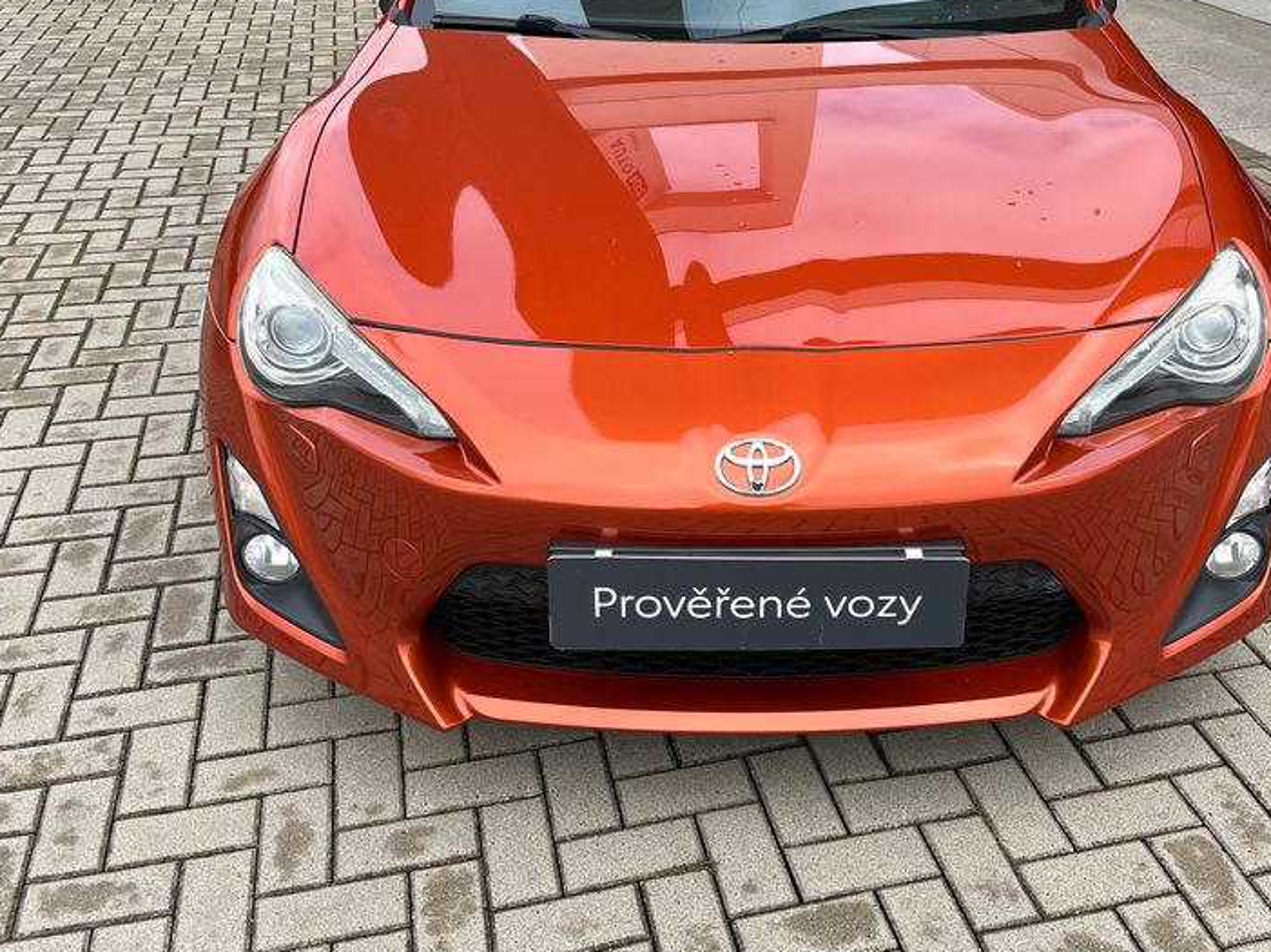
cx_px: 736
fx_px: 1395
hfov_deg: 48.8
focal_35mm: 38
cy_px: 279
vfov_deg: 37.1
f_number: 1.6
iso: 50
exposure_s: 1/799
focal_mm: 5.1
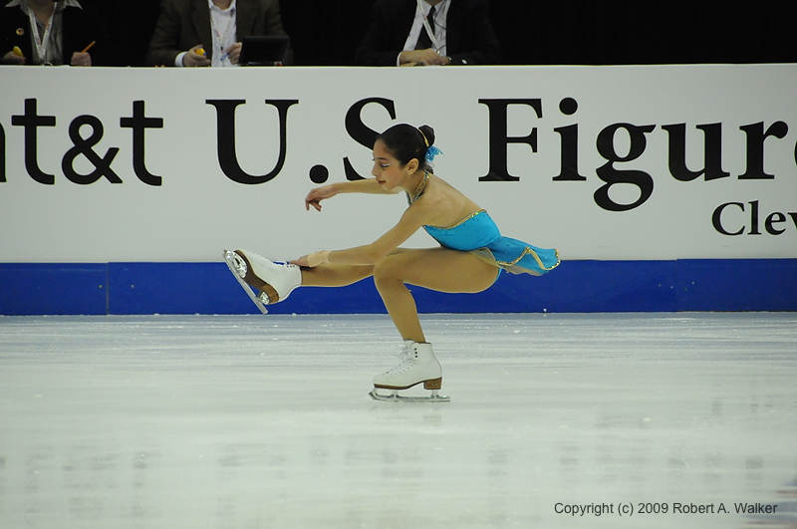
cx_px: 398
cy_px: 264
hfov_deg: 6.9
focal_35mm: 300
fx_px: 6632
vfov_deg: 4.6
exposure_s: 1/1000
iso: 3200
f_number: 5.6
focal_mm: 200
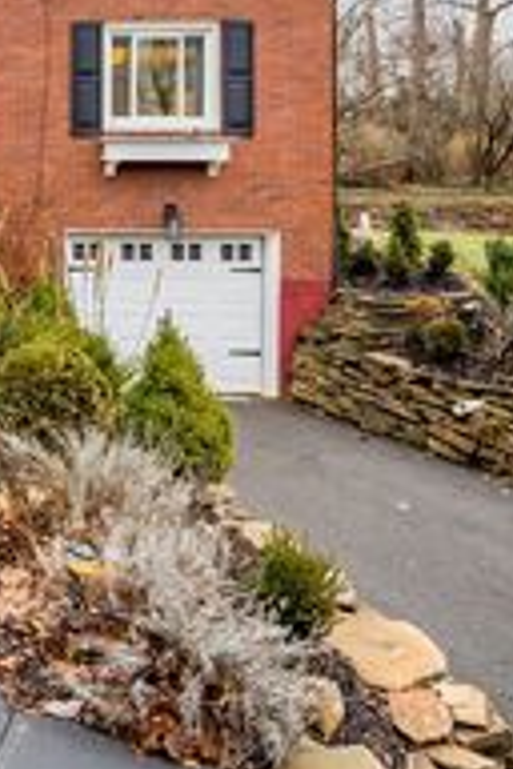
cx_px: -212
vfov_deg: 47.3
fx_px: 834
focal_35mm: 39
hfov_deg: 26.7
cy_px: 170
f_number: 6.3
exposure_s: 1/100
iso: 250
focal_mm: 10
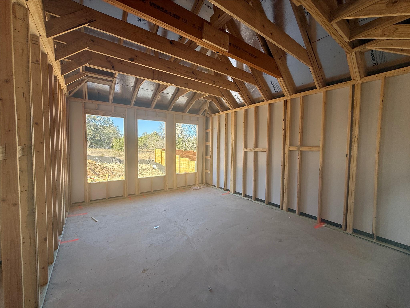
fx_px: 166
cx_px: 205
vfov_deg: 85.7
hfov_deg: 102.1
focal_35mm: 14
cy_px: 154
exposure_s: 1/195
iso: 50
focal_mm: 2.22
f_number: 2.2
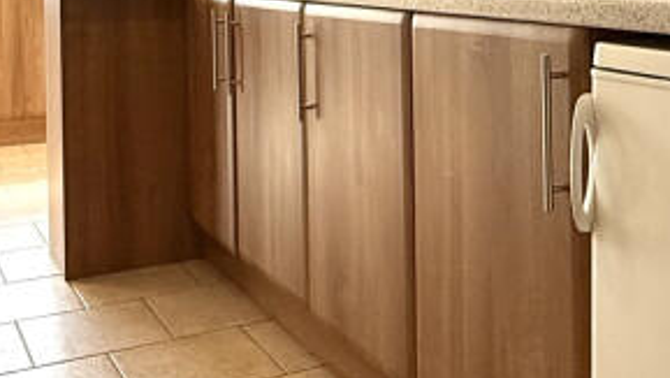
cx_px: 417
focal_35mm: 54
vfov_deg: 21.3
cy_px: -19
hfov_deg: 38.2
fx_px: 960
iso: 80
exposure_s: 1/99
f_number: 2.2
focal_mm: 2.22
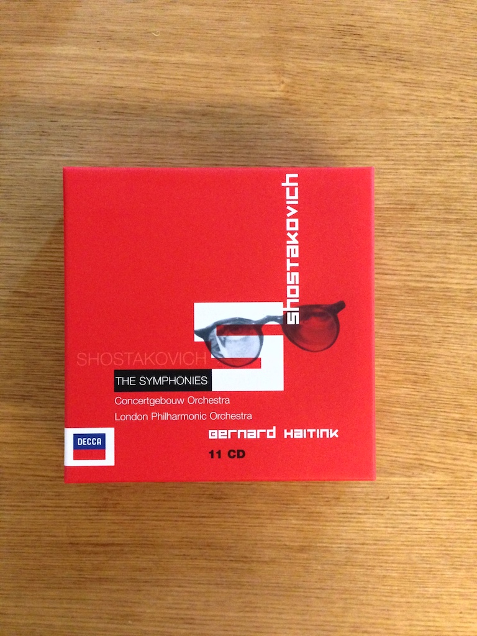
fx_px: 606
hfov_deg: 42.9
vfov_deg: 55.4
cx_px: 238
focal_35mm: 33
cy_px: 318
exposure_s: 1/15
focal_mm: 4.12
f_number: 2.4
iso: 800
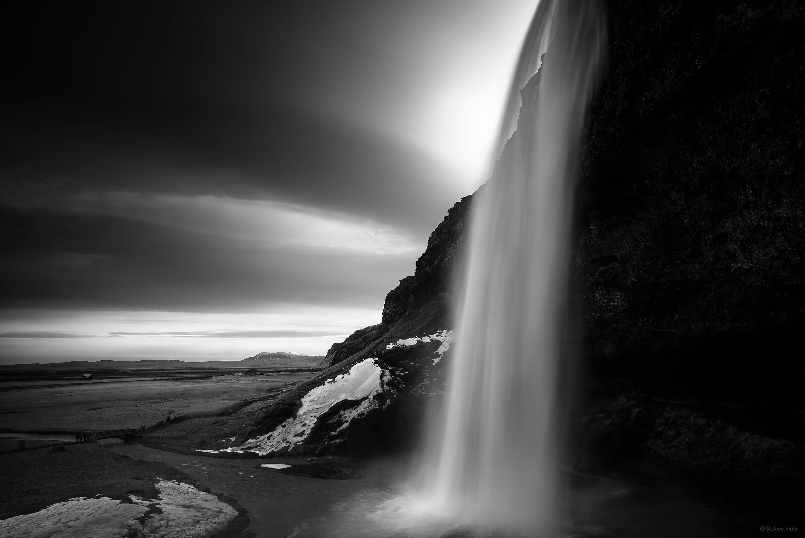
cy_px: 269
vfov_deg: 62.0
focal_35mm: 20
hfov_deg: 84.0
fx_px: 447
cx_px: 402
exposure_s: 1/2
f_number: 16
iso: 31
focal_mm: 20
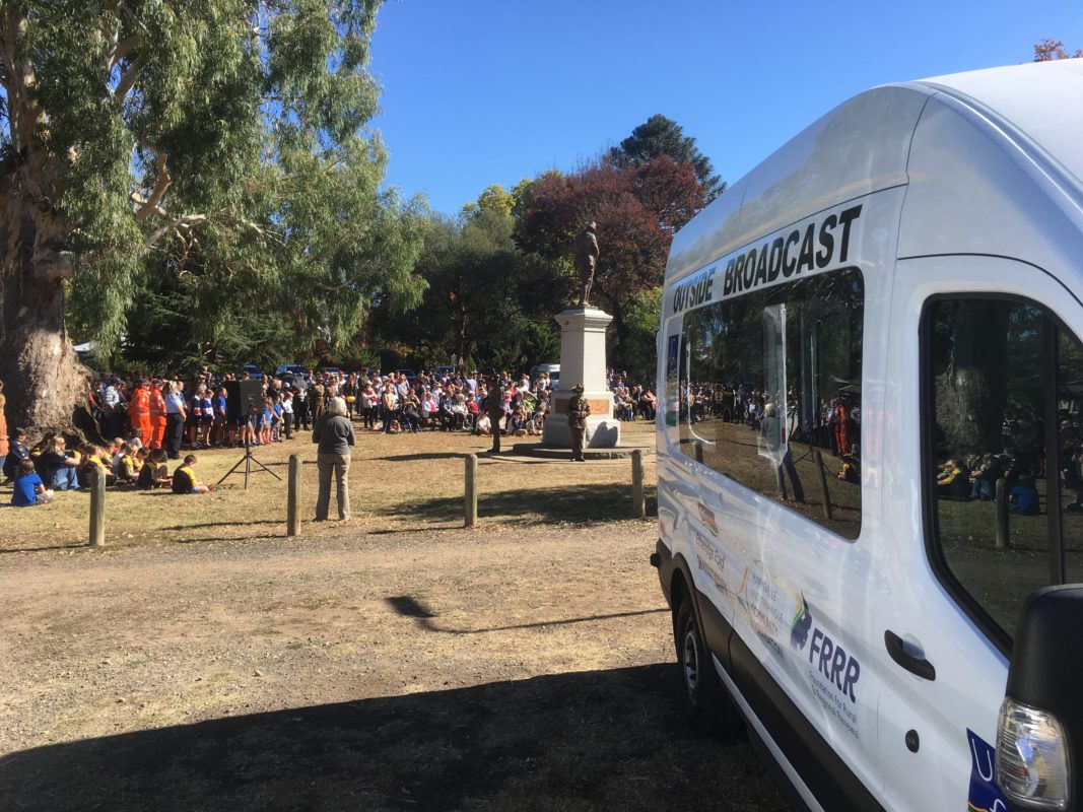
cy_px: 406
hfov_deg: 61.7
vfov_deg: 48.2
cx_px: 542
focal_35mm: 29
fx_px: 907
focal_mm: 4.15
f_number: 2.2
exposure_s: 1/810
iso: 25
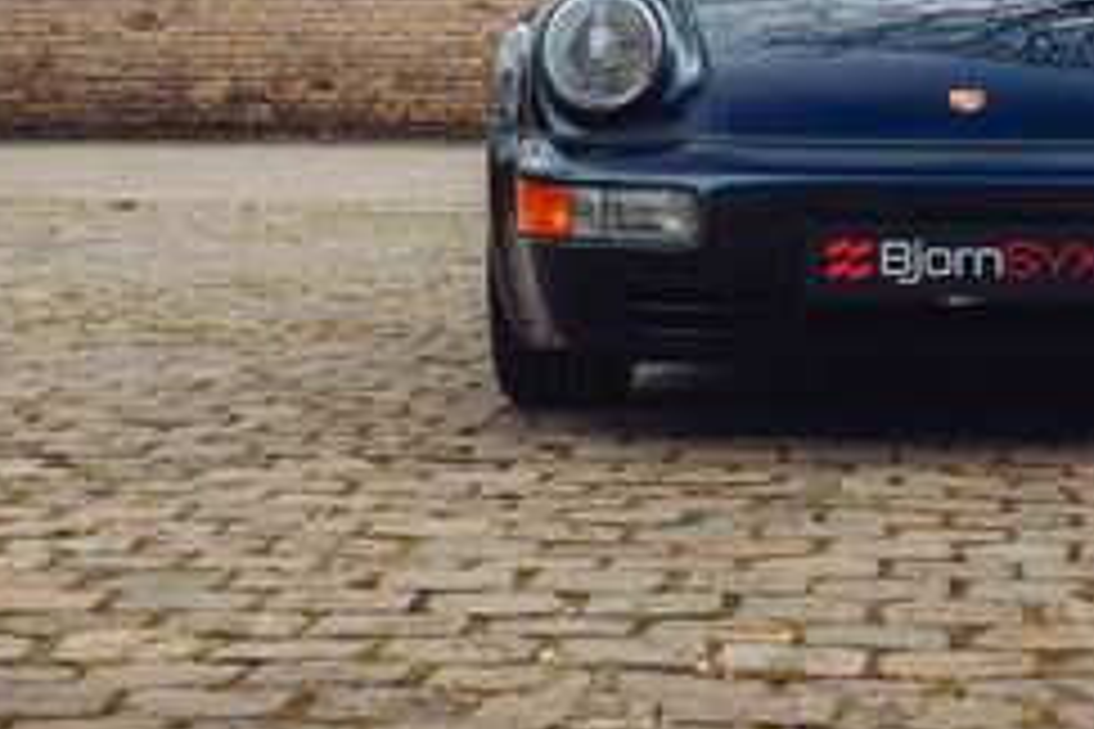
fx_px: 3646
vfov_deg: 11.2
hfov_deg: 16.9
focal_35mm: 120
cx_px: 950
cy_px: -189
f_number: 4.5
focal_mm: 38
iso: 640
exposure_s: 1/100
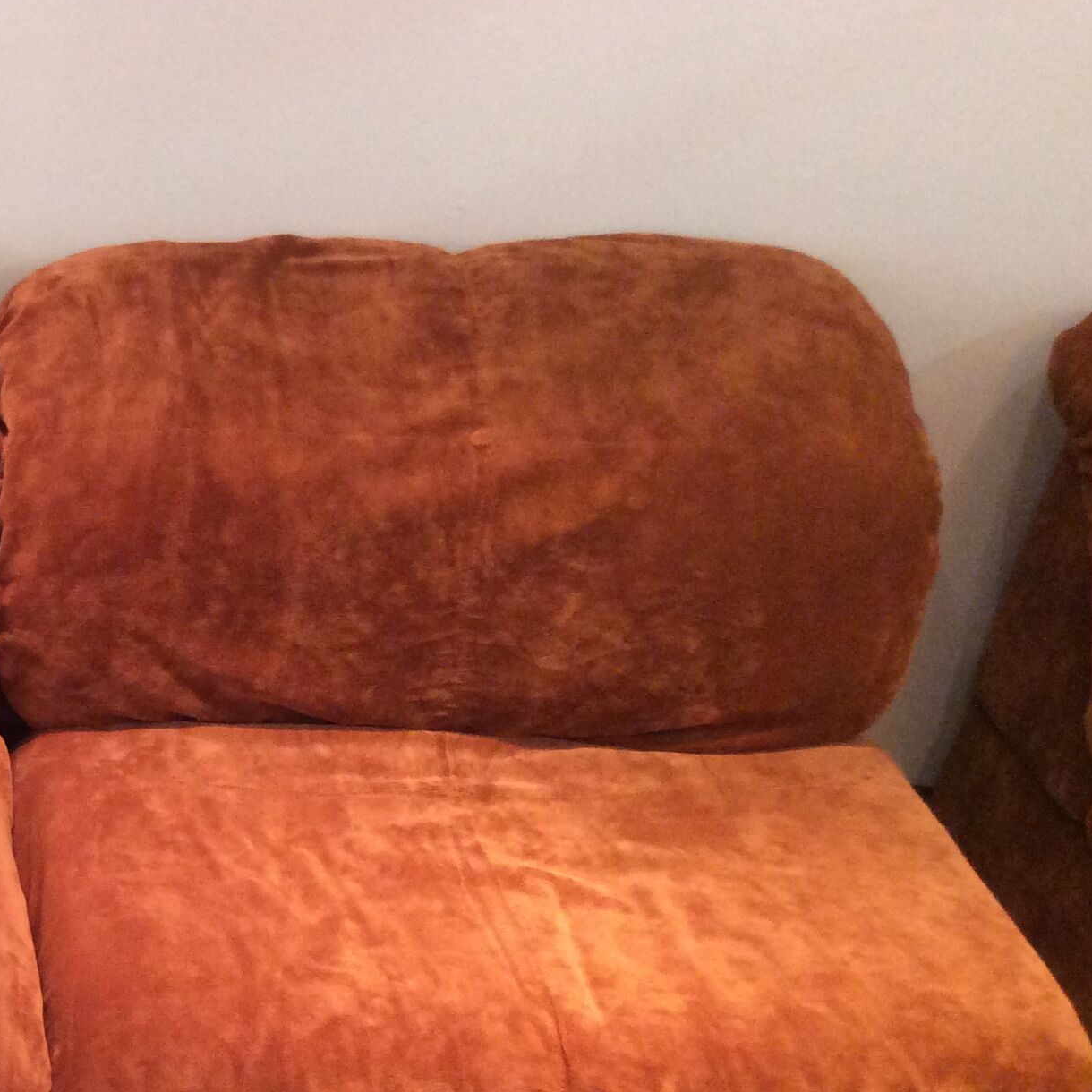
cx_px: -21
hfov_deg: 26.9
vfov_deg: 28.1
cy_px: 857
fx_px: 2141
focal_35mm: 60
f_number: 2.4
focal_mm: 3.3
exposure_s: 1/25
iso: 200
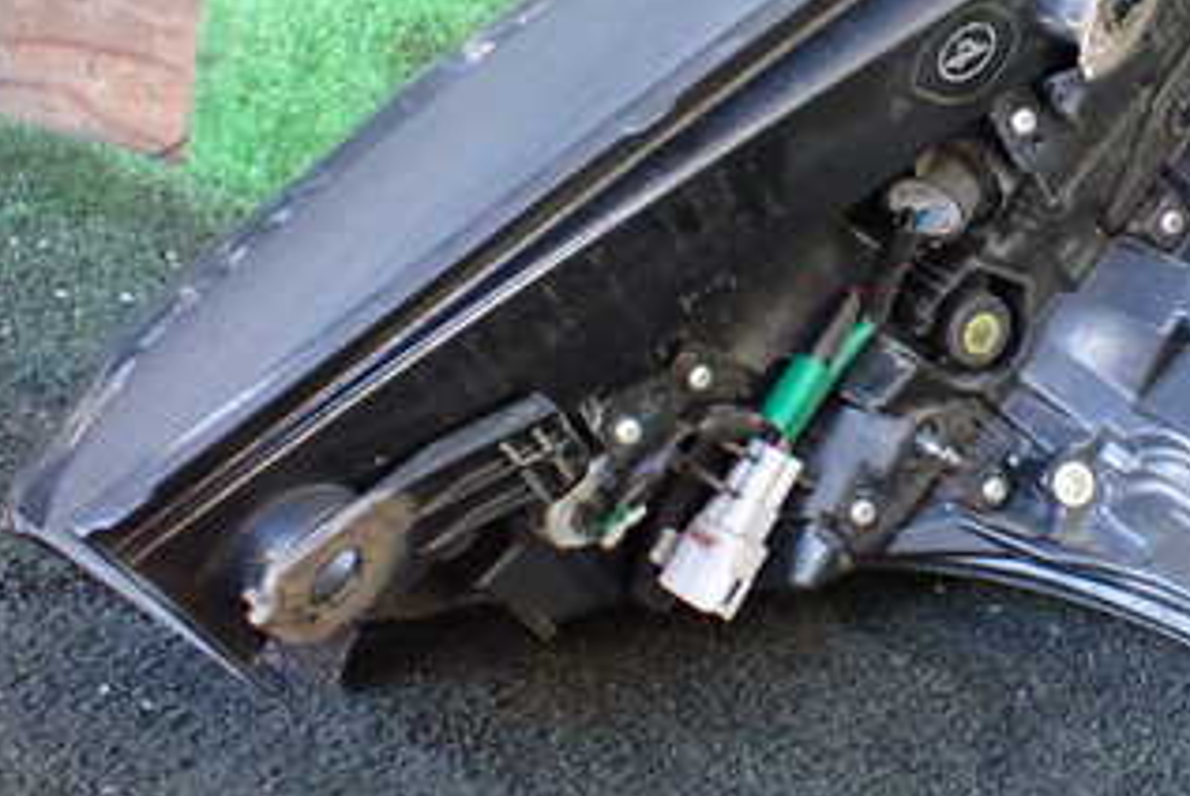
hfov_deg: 32.2
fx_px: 1952
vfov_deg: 22.9
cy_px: 237
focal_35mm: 59
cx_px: 1081
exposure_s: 1/60
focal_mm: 5.4
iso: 800
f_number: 2.3
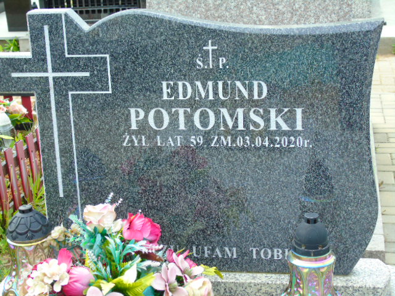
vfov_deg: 20.7
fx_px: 810
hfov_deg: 27.4
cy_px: 148
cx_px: 198
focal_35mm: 71
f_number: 4.7
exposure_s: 1/125
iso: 80
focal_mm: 13
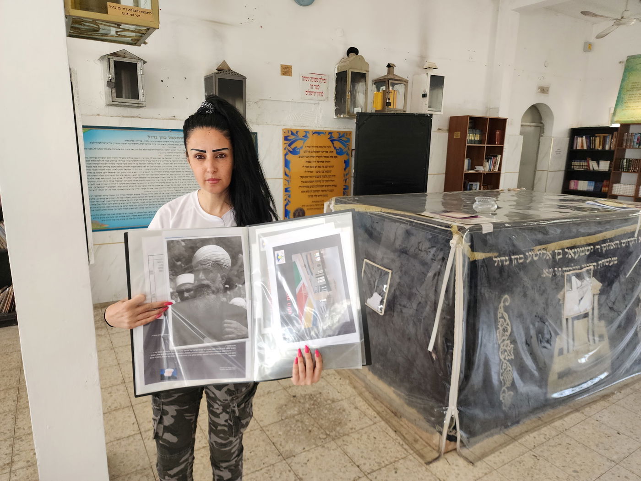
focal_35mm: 23
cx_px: 320
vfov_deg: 58.9
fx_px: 426
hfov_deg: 73.9
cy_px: 240
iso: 250
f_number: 1.8
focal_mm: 6.4
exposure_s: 1/120
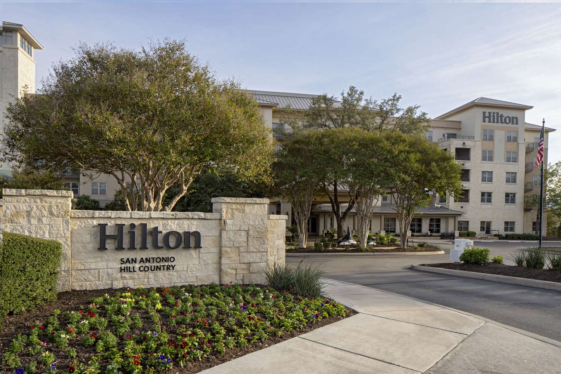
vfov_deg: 53.1
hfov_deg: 73.7
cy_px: 187
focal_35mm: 24
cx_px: 280
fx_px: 374
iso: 200
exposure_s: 1/100
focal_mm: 24
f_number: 11
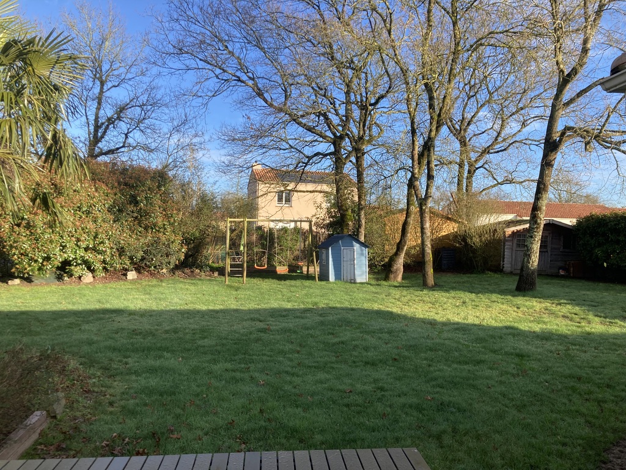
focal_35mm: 28
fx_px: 506
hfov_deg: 63.4
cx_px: 313
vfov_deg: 49.7
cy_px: 235
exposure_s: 1/640
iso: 20
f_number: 1.8
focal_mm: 3.99
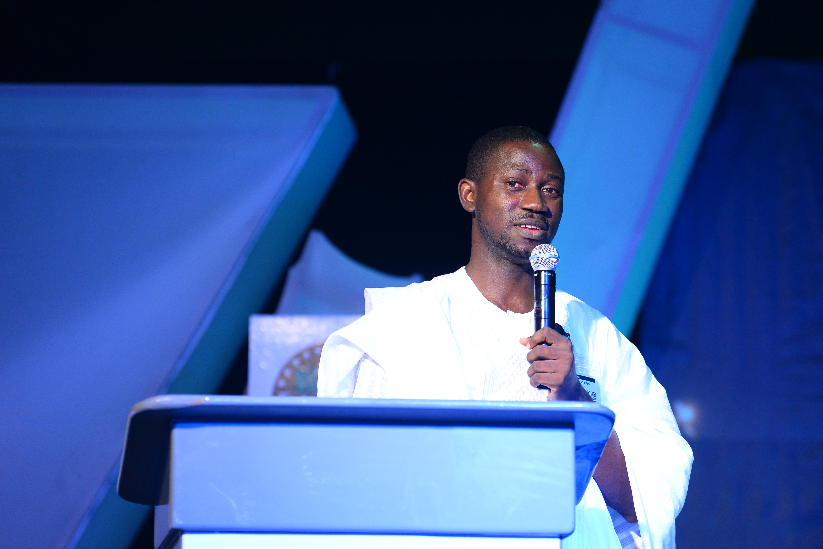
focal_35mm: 200
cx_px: 412
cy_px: 274
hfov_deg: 10.3
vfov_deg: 6.9
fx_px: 4572
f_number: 4
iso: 1600
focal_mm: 200
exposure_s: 1/200
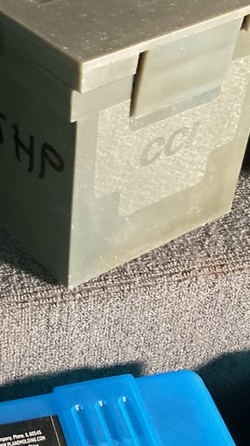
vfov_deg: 28.2
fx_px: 873
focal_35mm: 74
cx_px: -13
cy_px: 119
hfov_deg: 15.9
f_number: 1.8
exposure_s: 1/60
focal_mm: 3
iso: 250
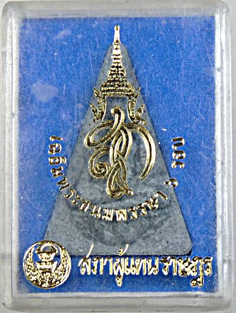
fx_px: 644
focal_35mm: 71
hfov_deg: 20.8
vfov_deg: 27.4
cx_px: 118
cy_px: 156
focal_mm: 12.8
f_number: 3.7
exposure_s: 1/60
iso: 80
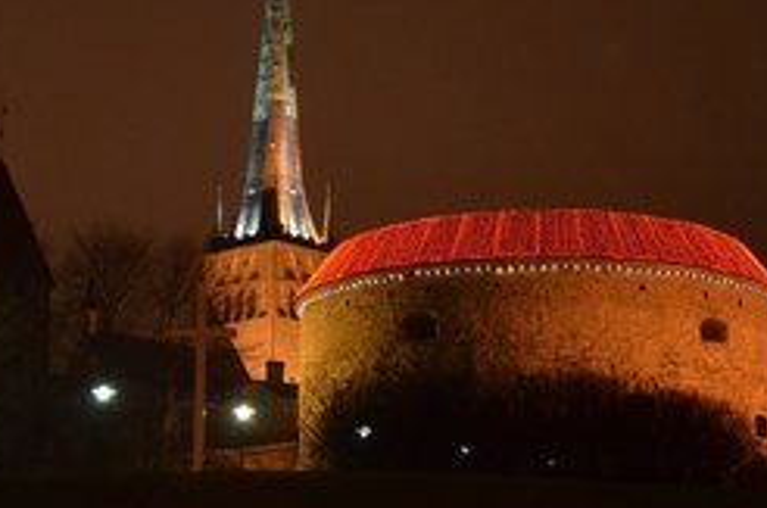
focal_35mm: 83
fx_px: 1765
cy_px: 232
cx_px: 427
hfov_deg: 24.5
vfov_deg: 16.4
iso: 3200
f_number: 4.2
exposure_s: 1/20
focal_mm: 34
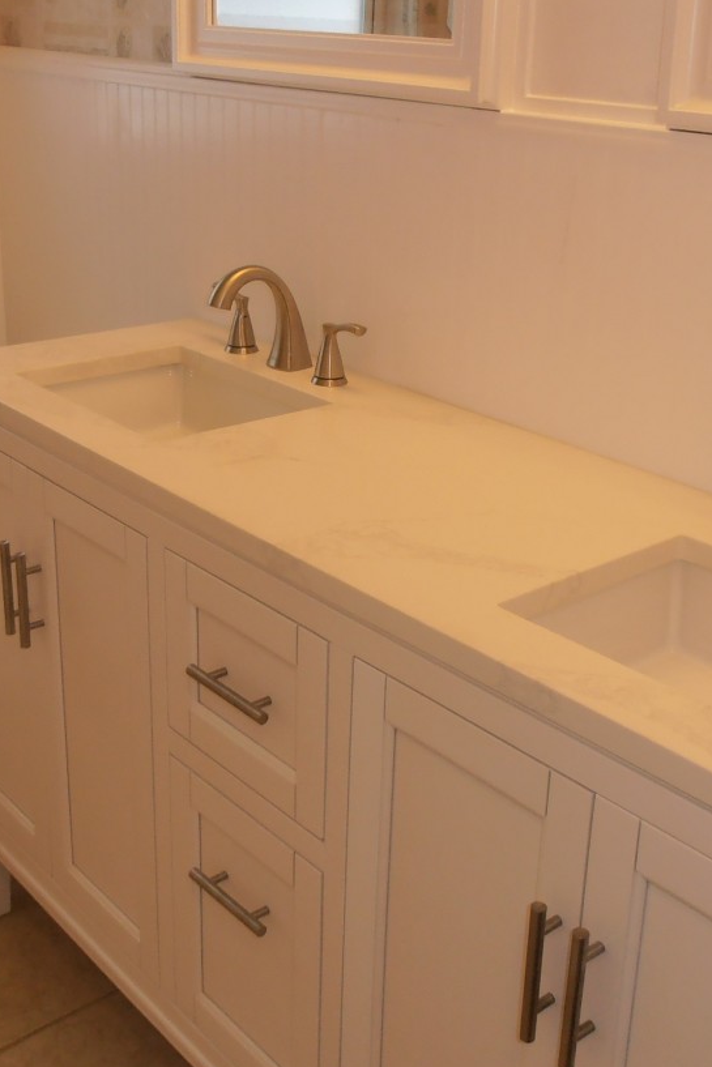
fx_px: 1305
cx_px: 370
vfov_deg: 44.4
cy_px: 449
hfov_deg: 30.5
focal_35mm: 44
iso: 80
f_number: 3
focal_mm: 4.2
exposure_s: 1/40
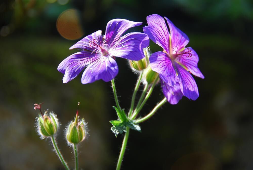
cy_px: 85
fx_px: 792
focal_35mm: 112
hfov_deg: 18.1
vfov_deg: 12.2
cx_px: 126
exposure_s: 1/160
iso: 100
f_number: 5.3
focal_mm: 75
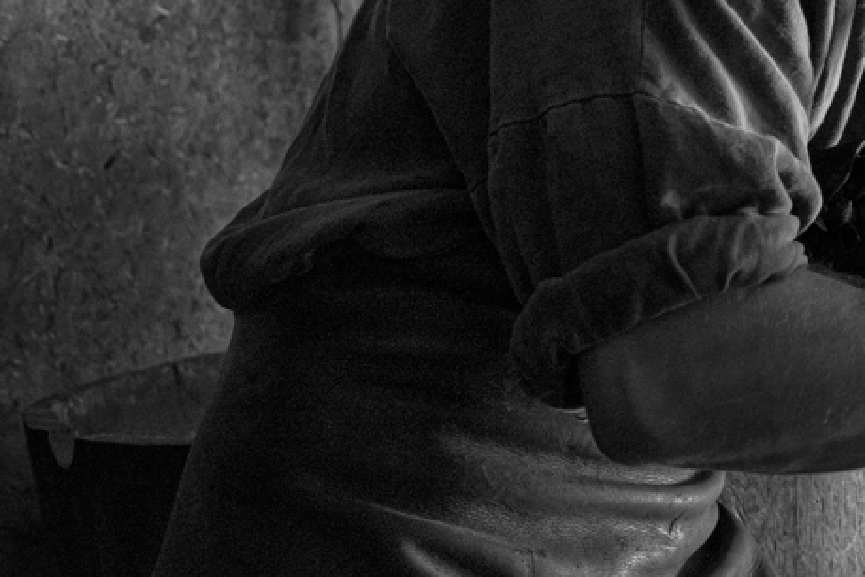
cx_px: 903
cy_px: 76
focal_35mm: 154
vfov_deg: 8.9
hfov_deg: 13.1
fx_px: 3700
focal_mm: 46
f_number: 3.5
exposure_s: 1/80
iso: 2500
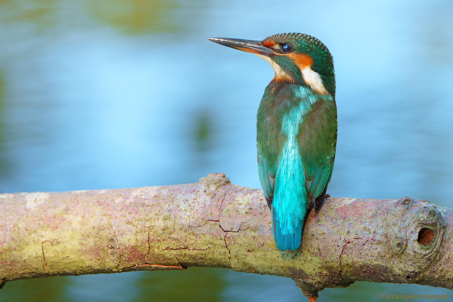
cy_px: 151
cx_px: 226
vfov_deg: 2.3
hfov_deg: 3.4
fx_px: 7549
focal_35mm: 600
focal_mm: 600
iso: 1250
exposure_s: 1/200
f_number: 11
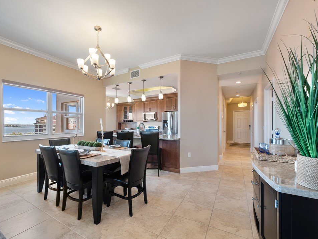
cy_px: 125
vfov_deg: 81.7
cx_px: 150
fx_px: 138
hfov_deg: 98.1
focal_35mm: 15
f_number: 7.1
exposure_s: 1/10
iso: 200
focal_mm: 7
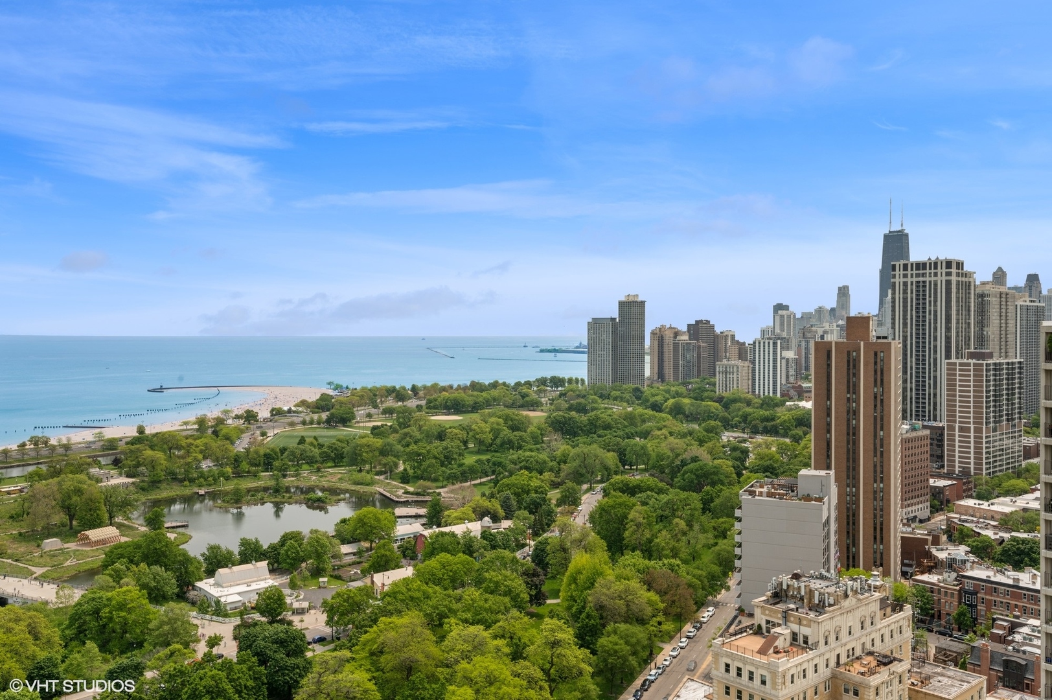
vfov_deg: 44.2
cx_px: 526
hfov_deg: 62.8
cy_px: 350
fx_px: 861
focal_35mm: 30
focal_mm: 29.5
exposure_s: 1/80
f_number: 13
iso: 100
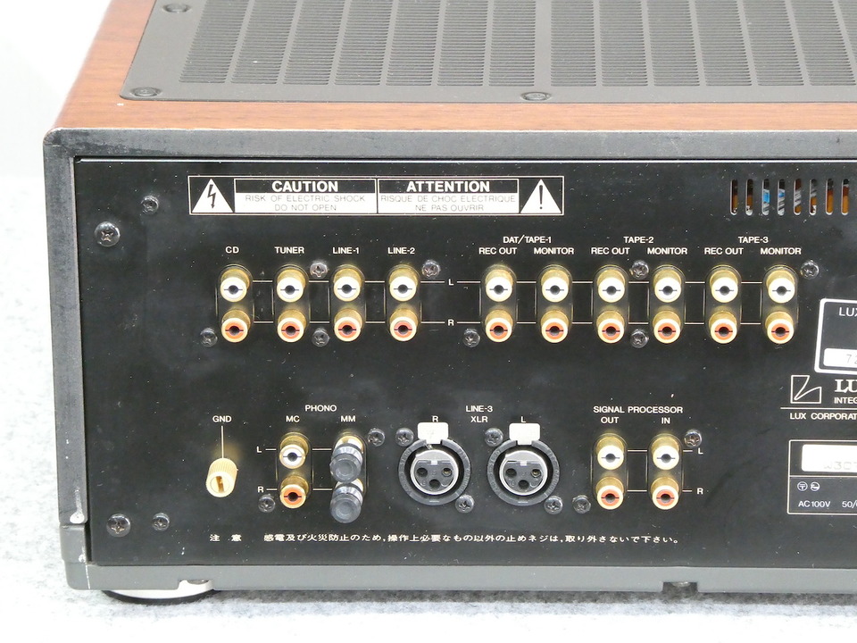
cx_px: 428
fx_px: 3540
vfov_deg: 10.4
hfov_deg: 13.8
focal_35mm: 143
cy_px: 322
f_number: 5.6
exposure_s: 1/8
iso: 1600
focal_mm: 25.6
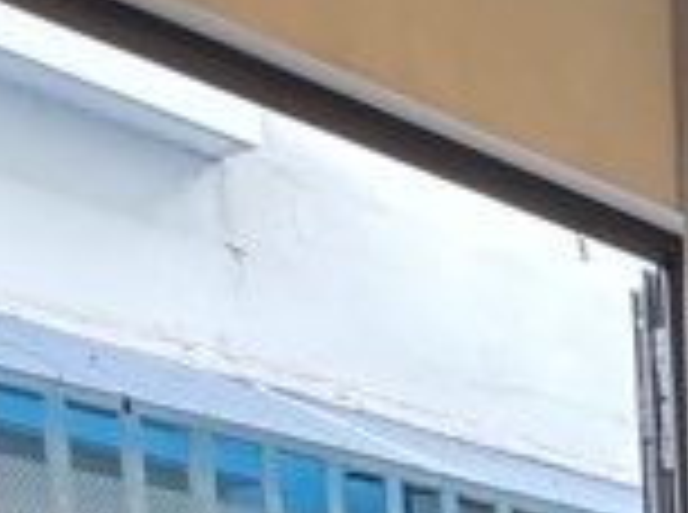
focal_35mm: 94
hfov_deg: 13.9
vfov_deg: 12.5
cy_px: 1202
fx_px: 1864
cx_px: 1700
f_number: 2.2
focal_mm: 2.22
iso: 250
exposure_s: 1/99
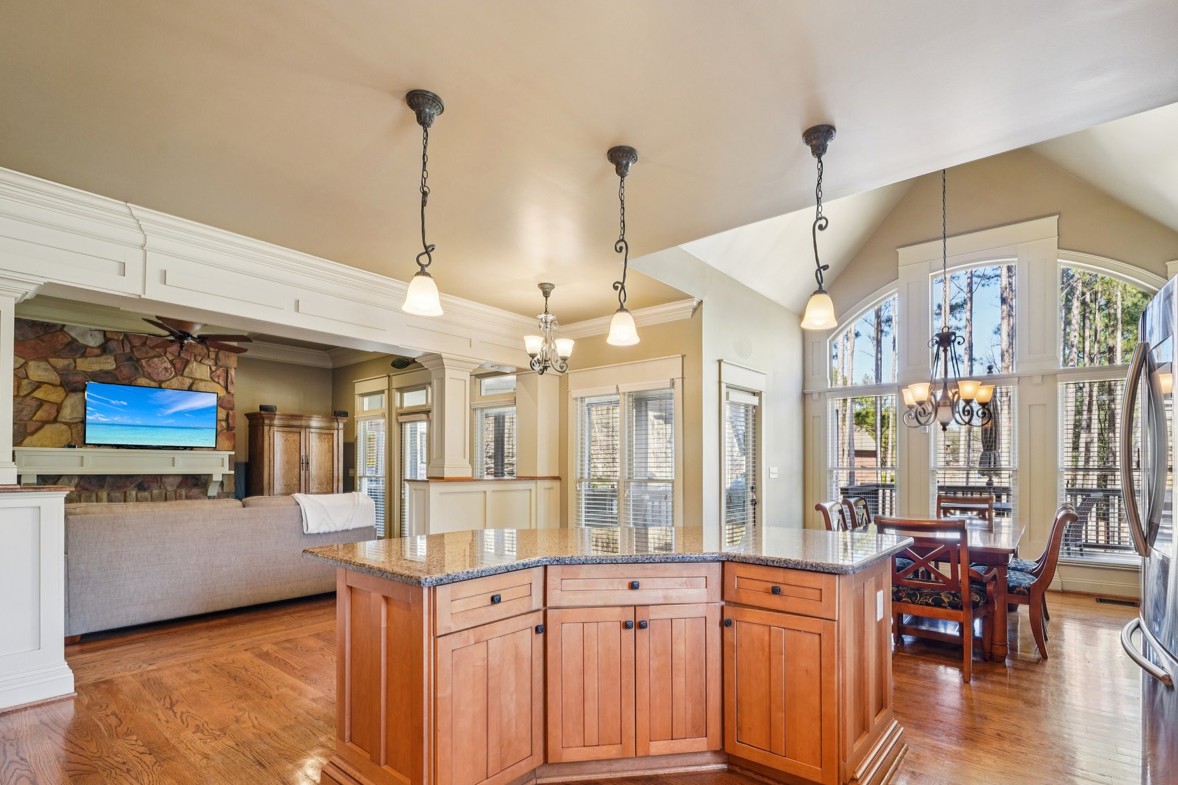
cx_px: 646
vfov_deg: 69.8
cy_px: 468
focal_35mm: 17
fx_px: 556
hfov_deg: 93.0
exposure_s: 1/25
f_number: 8
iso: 400
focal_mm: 14
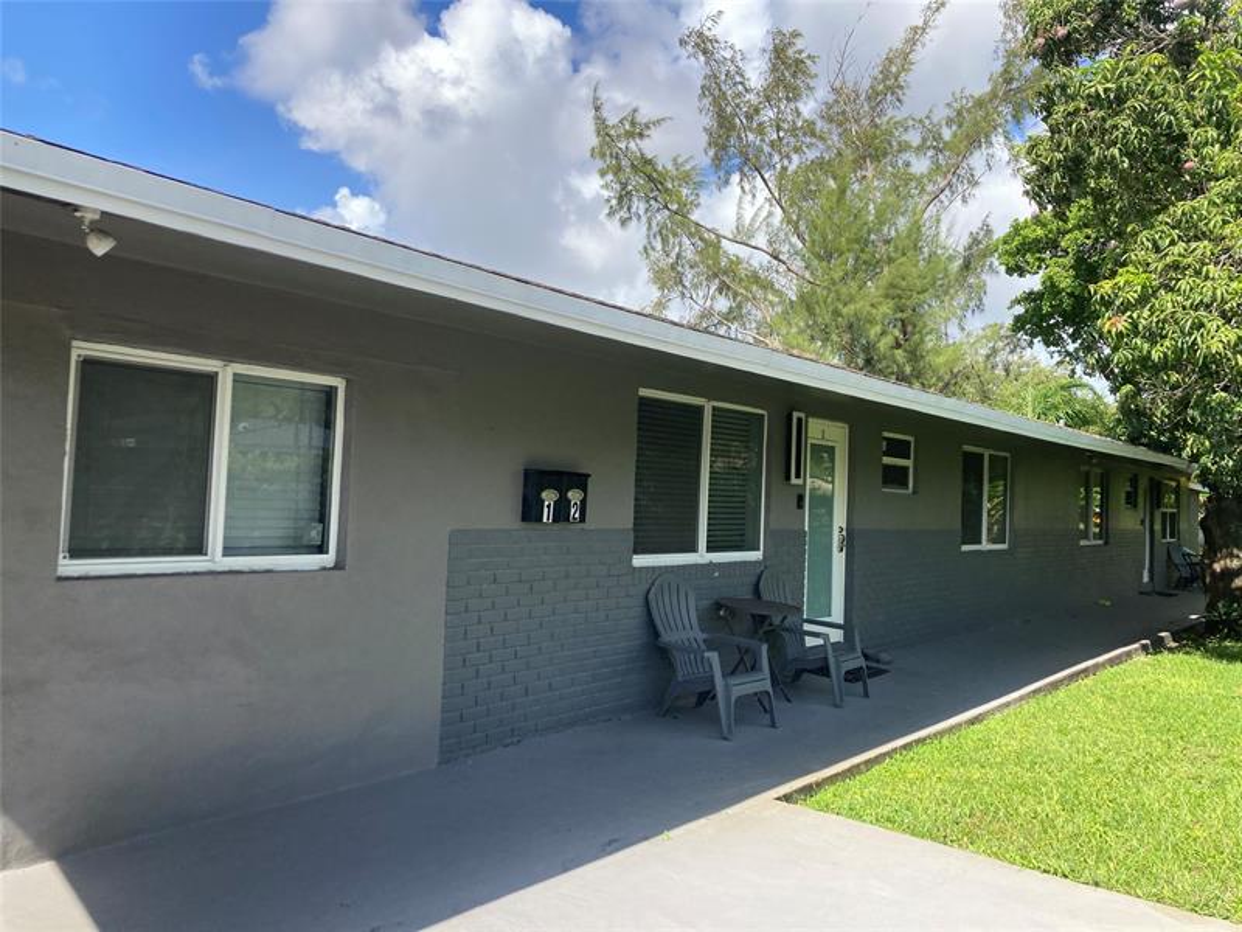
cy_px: 466
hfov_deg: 63.4
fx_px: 1005
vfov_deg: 49.7
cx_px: 621
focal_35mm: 28
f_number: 1.8
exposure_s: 1/1230
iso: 20
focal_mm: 3.99
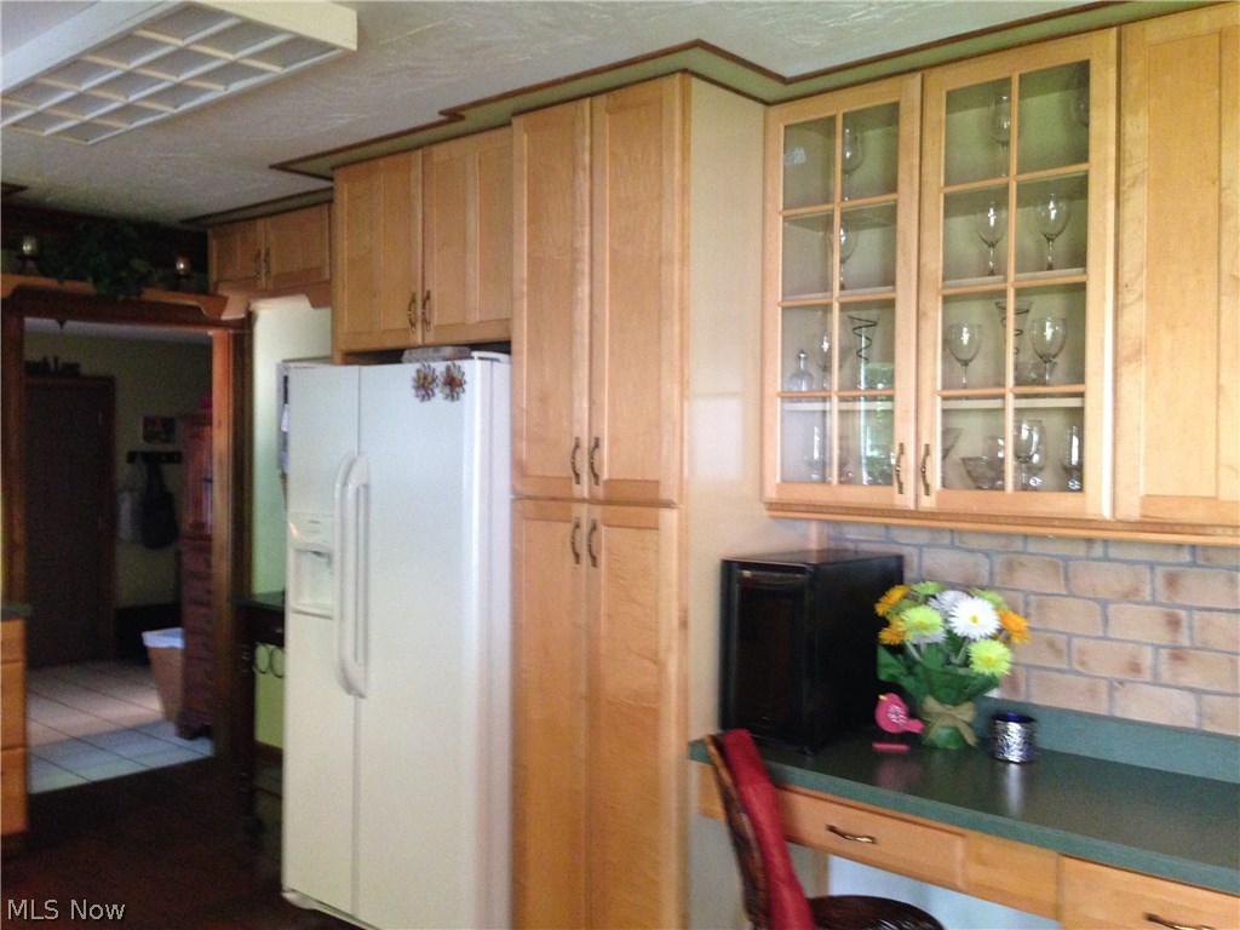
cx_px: 620
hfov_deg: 55.4
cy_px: 465
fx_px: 1182
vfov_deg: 42.9
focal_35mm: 33
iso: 320
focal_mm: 4.12
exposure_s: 1/20
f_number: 2.4
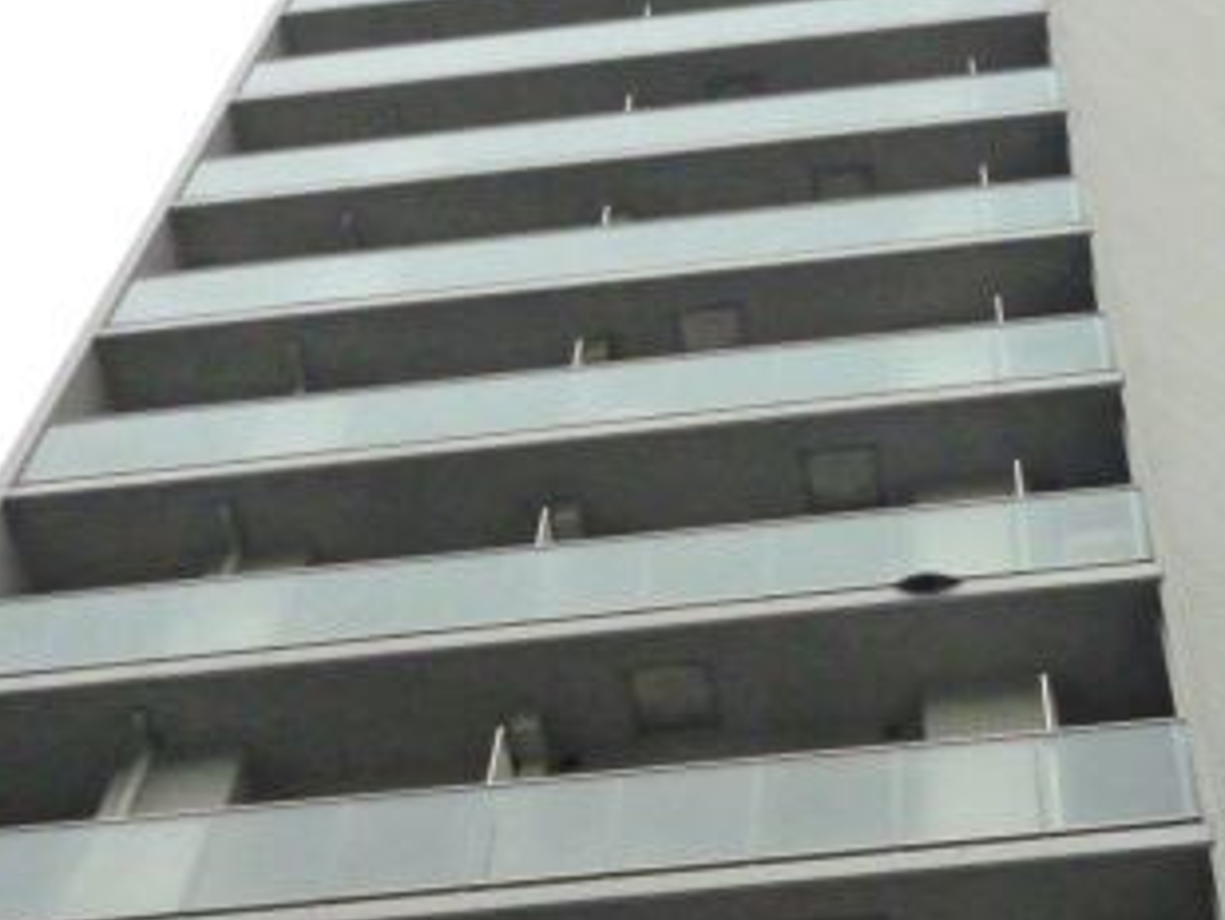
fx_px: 2053
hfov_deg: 32.5
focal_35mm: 58
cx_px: 940
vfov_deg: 24.6
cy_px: 809
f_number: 9
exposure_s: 1/160
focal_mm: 5
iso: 1600
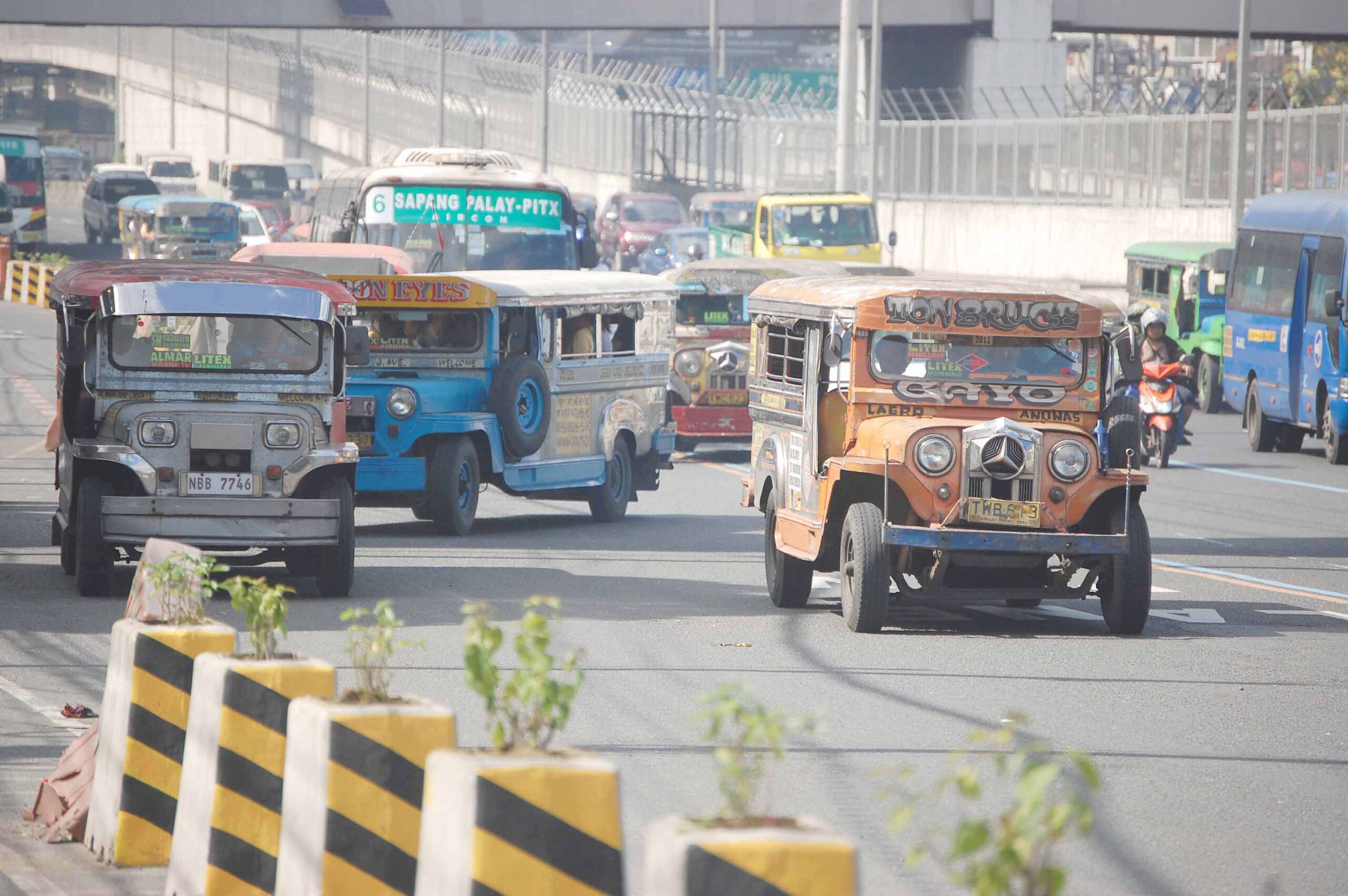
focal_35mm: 232
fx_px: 8698
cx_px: 674
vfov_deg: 5.9
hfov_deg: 8.9
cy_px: 448
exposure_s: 1/1000
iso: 400
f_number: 5.3
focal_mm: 155
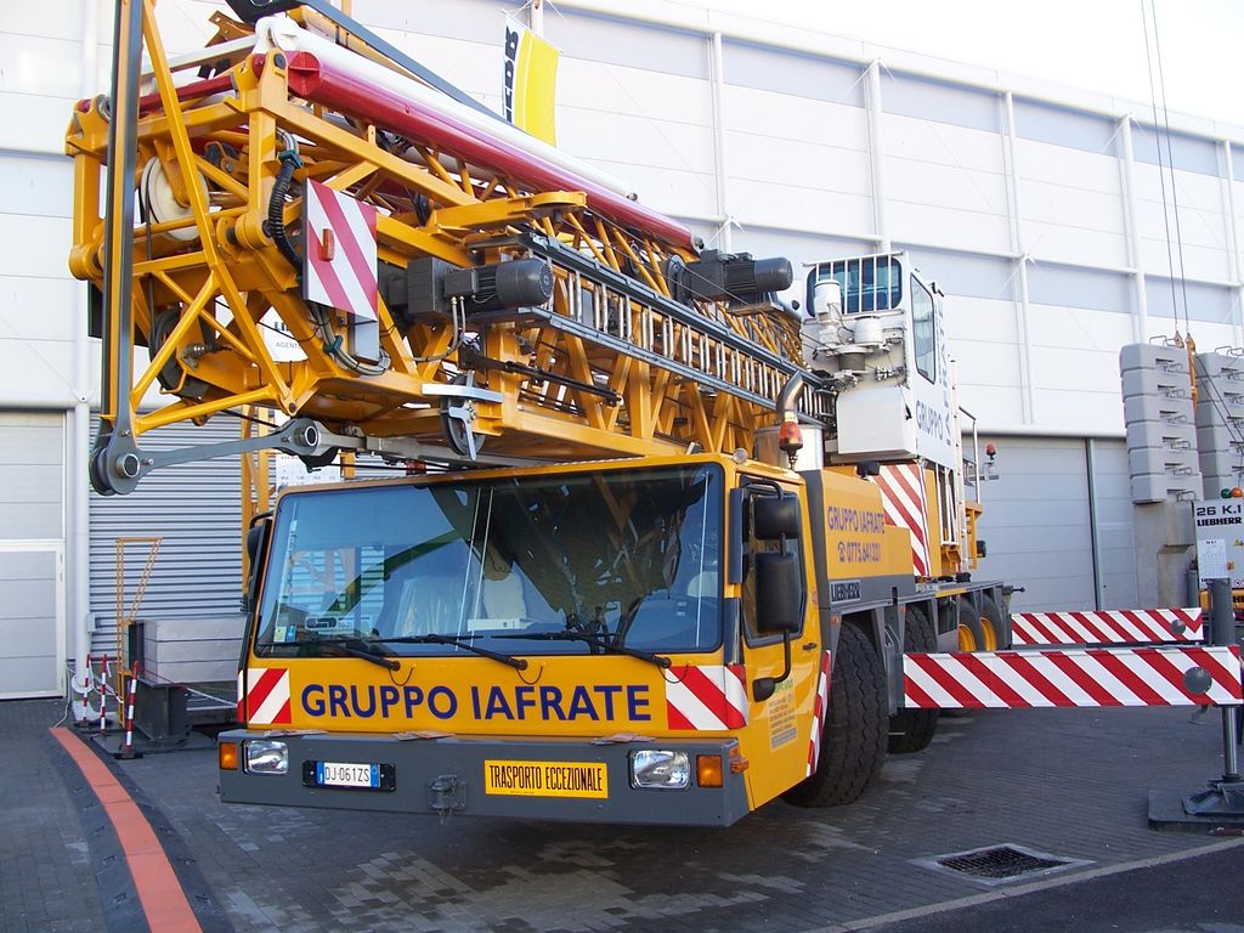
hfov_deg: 52.6
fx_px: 1258
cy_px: 466
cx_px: 622
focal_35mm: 35
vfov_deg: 40.7
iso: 80
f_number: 2.8
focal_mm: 6
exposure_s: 1/180
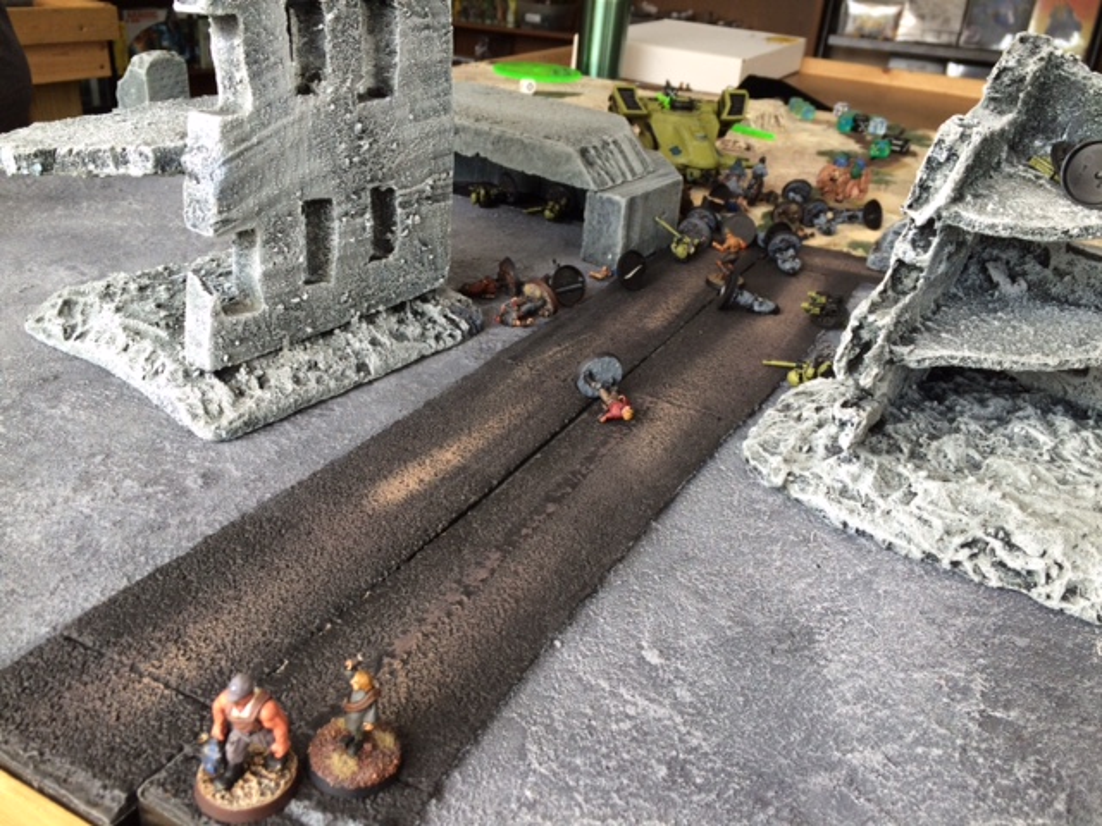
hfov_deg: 61.7
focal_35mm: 29
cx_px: 551
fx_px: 923
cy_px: 413
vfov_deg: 48.2
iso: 64
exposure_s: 1/120
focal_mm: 4.15
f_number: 2.2
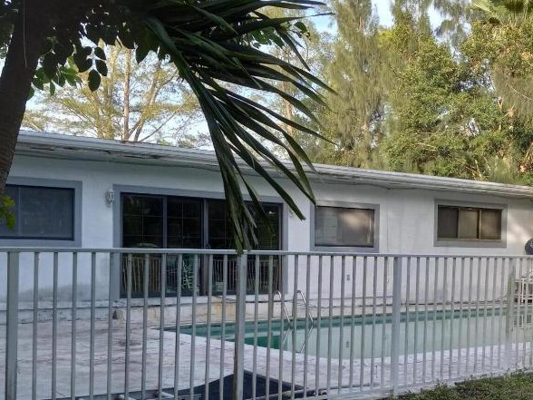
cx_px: 364
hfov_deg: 39.8
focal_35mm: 47
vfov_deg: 30.6
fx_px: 724
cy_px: 277
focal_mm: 3.94
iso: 40
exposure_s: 1/329
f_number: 1.8
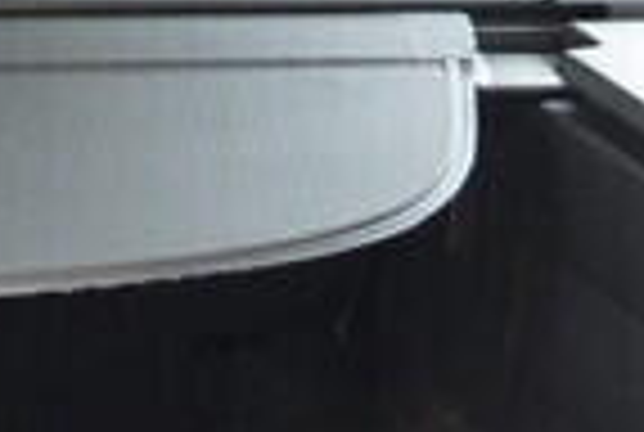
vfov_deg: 5.1
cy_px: 1186
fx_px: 4607
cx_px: -1009
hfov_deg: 7.4
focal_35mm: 257
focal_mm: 24
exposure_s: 1/40
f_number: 2.8
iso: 800
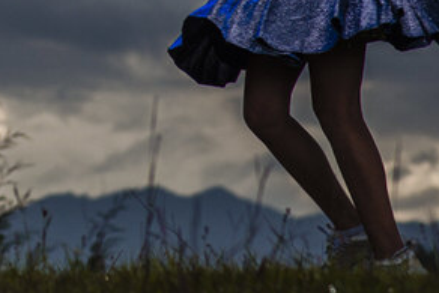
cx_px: -171
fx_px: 4258
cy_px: -234
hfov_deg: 5.9
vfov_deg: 3.9
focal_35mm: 349
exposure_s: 1/400
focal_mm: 85
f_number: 4
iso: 100
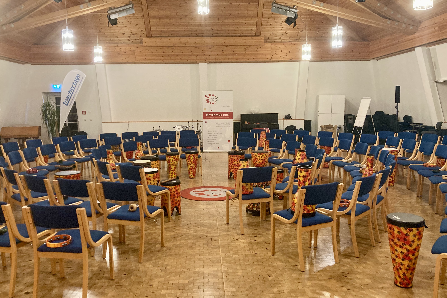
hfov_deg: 61.9
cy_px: 147
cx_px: 221
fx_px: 372
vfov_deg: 43.6
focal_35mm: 30
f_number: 1.8
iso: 320
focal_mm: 3.99
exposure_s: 1/50
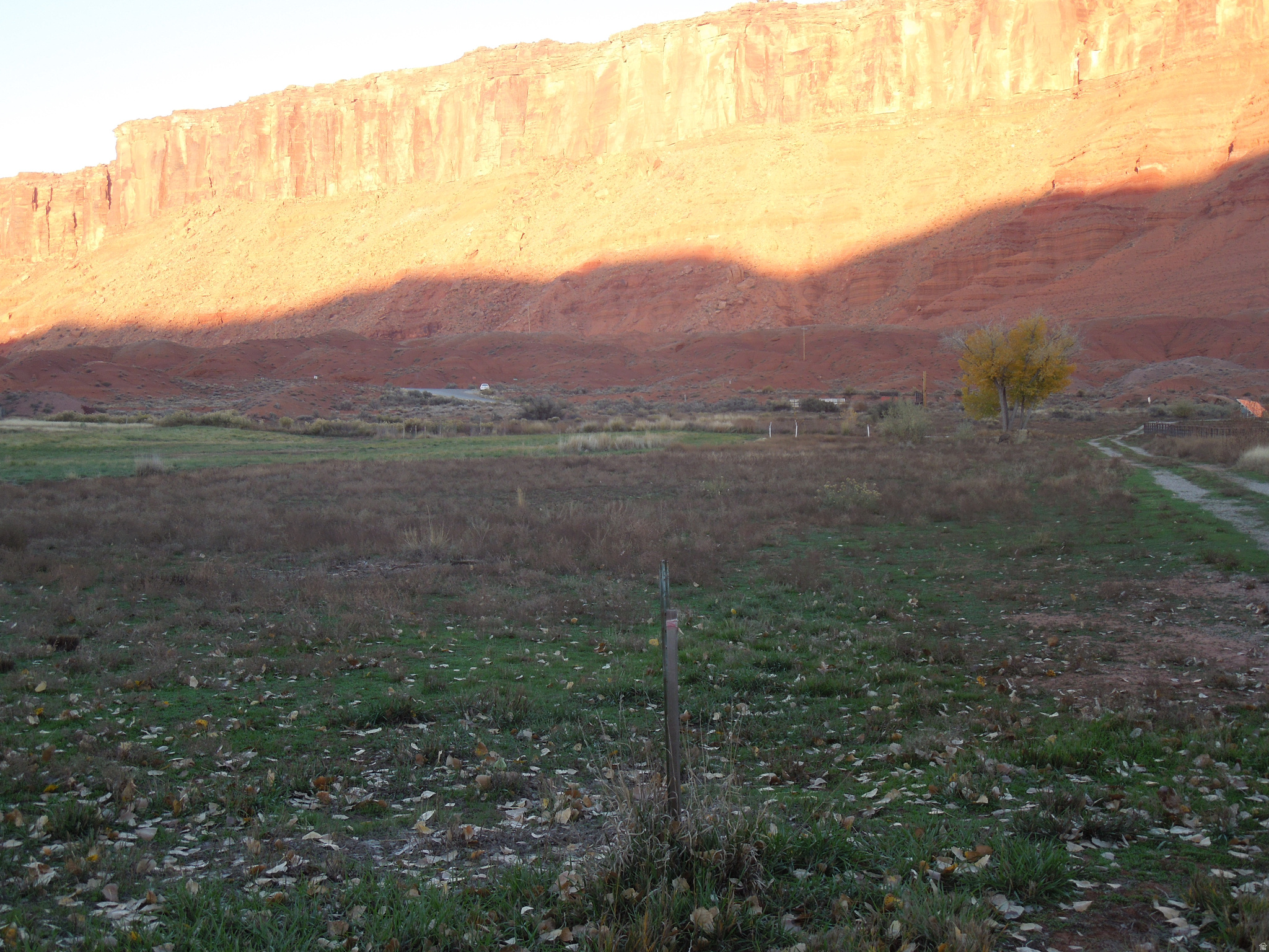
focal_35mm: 48
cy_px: 476
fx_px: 1760
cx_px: 634
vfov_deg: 30.3
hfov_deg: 39.7
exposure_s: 1/80
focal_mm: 8.7
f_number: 4
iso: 100
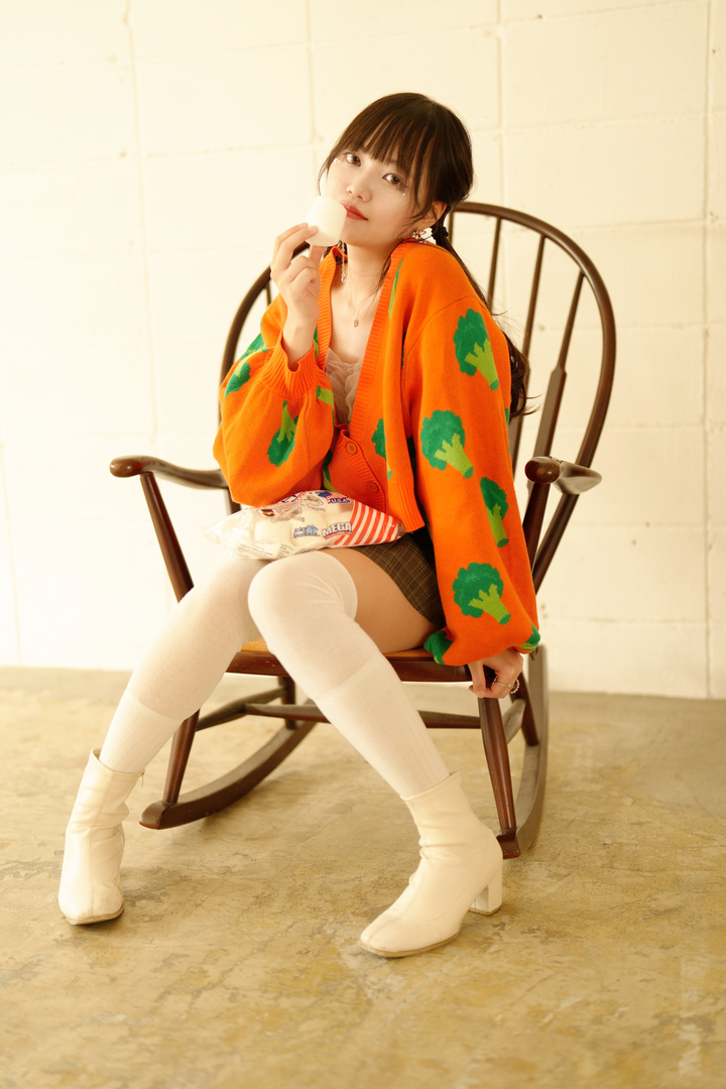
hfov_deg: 27.0
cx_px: 363
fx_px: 1512
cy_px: 544
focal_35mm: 50
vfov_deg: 39.6
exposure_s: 1/50
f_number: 1.4
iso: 400
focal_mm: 50
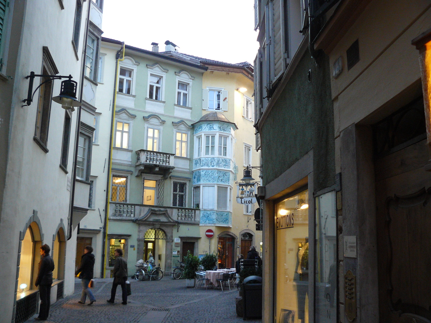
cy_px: 162
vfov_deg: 39.7
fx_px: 448
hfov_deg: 51.4
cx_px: 216
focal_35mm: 36
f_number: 2.8
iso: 200
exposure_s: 1/25
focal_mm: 6
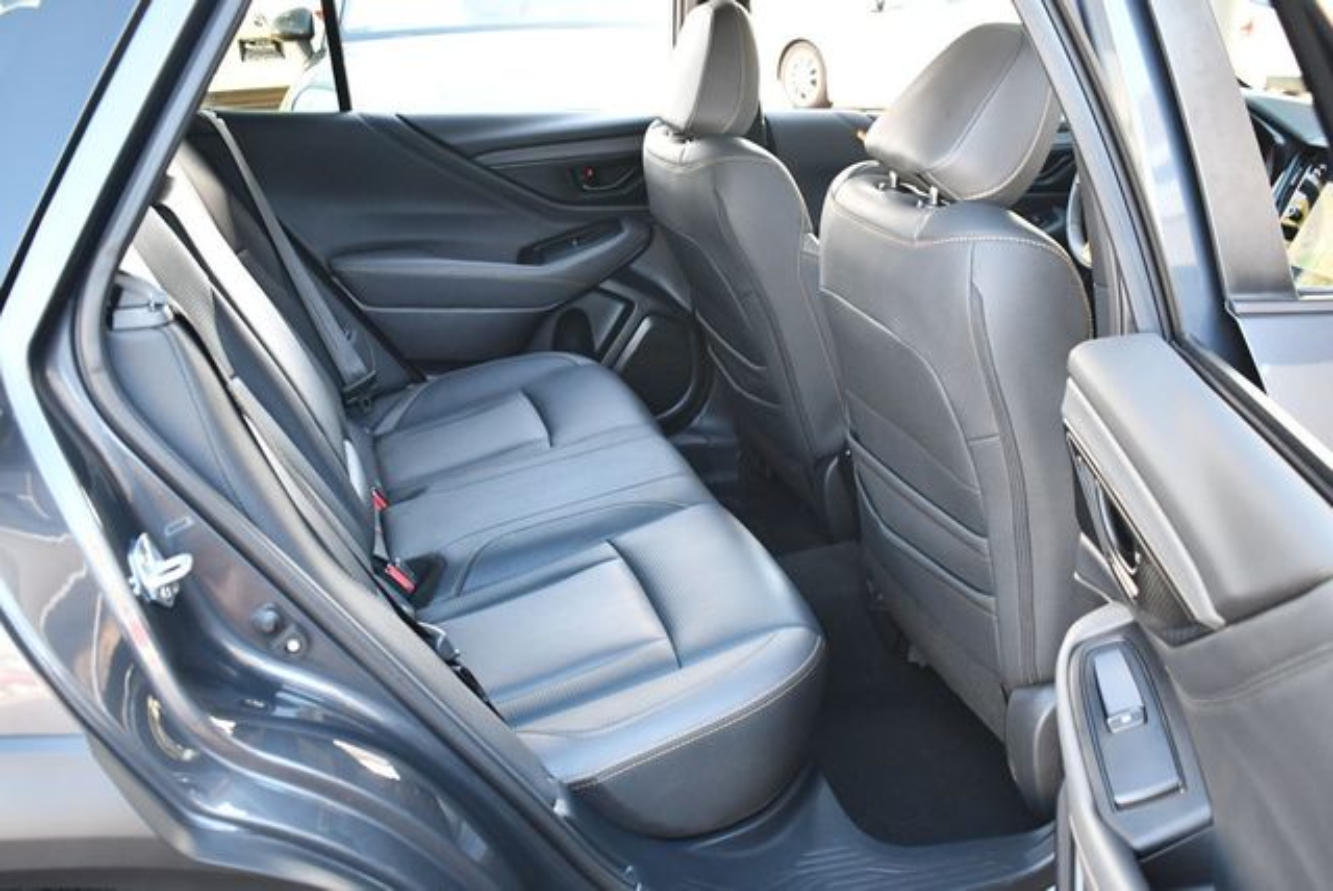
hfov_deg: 53.1
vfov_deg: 36.9
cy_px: 446
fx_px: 1334
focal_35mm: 36
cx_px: 666
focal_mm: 18
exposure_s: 1/125
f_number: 3.5
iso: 1000
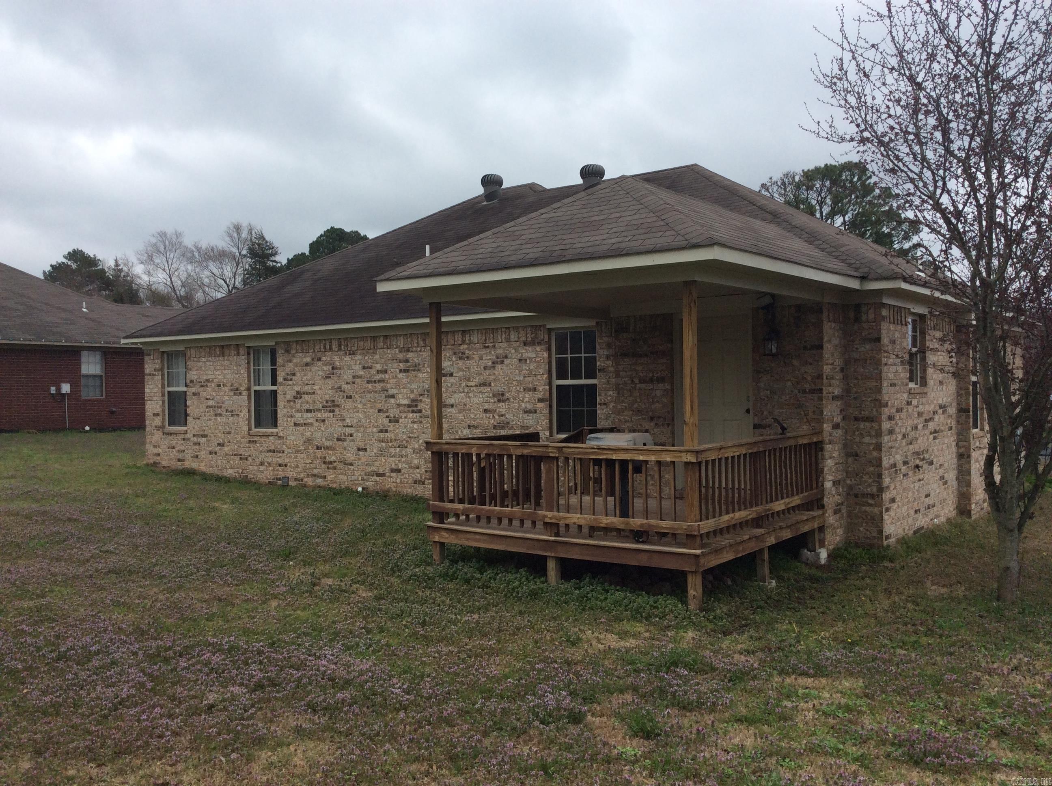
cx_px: 526
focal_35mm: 32
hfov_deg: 56.9
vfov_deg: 44.1
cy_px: 393
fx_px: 971
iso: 32
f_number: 2.4
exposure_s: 1/629
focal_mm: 3.3
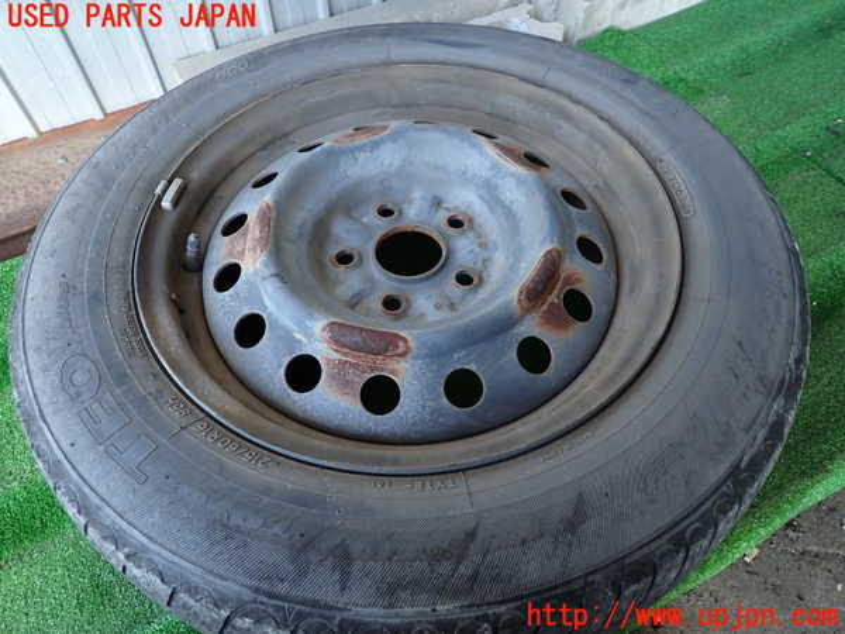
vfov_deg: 54.9
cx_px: 422
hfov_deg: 69.4
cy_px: 317
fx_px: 610
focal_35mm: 25
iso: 125
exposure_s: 1/60
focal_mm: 4.5
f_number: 2
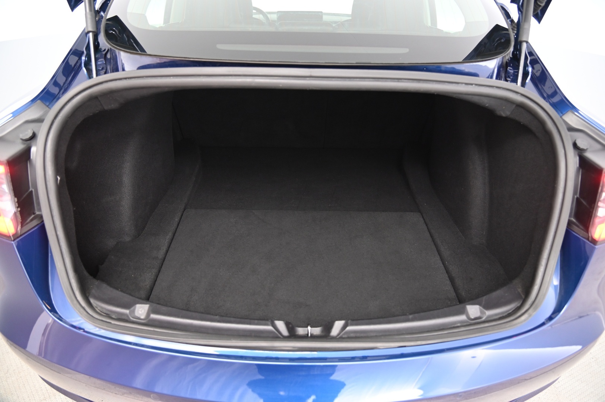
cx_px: 302
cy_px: 201
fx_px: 403
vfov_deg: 53.1
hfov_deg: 73.8
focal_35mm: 24
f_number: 4
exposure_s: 1/20
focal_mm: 24
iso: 2000
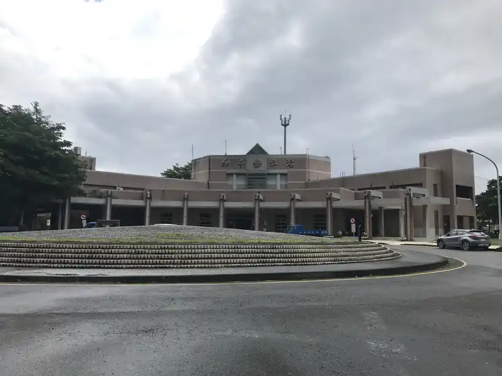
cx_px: 251
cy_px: 188
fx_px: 406
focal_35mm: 28
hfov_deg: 63.4
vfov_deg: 49.7
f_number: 1.8
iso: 20
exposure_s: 1/1312
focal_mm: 3.99
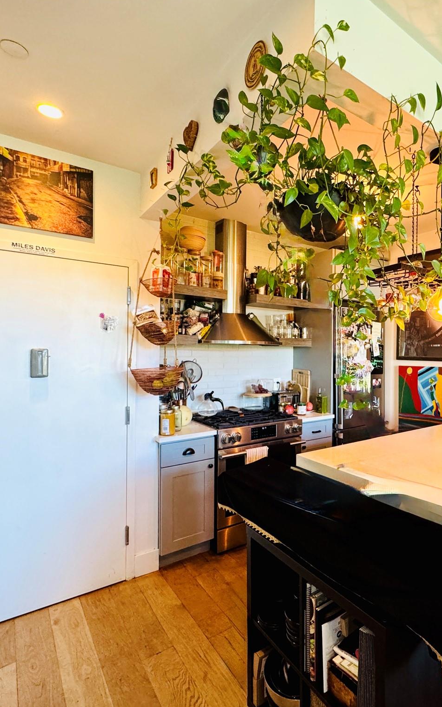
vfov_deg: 85.1
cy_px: 353
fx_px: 385
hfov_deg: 57.3
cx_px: 320
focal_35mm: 20
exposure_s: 1/60
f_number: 2.2
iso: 400
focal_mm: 2.22
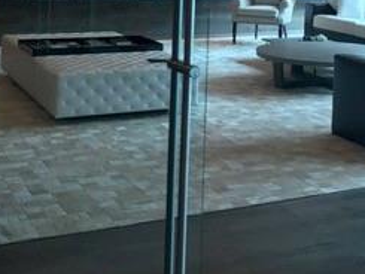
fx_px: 770
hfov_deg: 26.2
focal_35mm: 73
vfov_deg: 19.3
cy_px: -30
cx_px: 293
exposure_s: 1/60
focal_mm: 3.99
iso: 25
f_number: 1.8
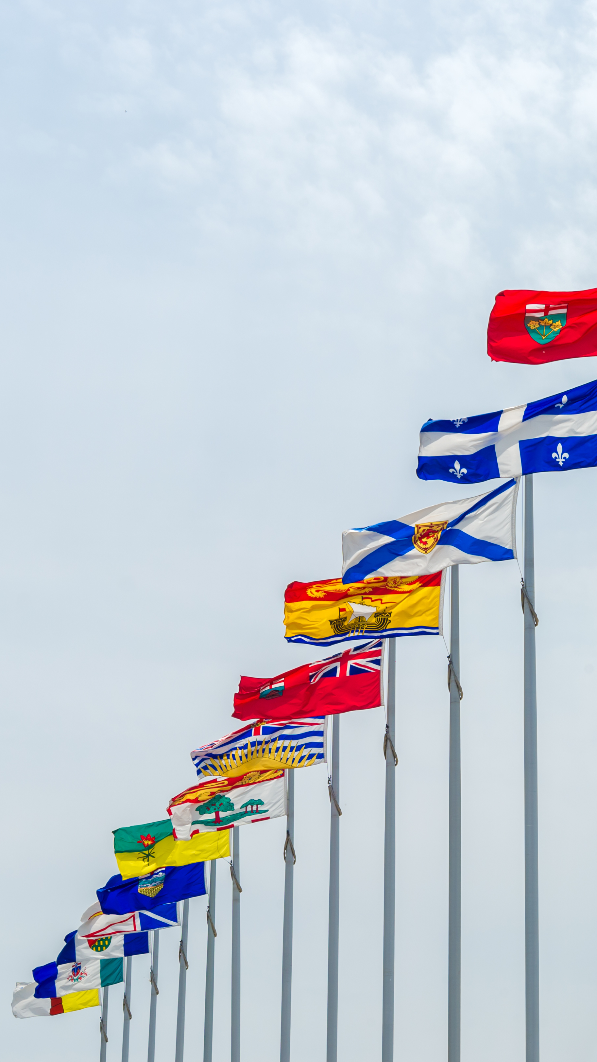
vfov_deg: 23.9
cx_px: 425
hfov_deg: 13.6
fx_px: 2505
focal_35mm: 89
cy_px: 527
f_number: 13
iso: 110
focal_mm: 56
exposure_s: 1/400
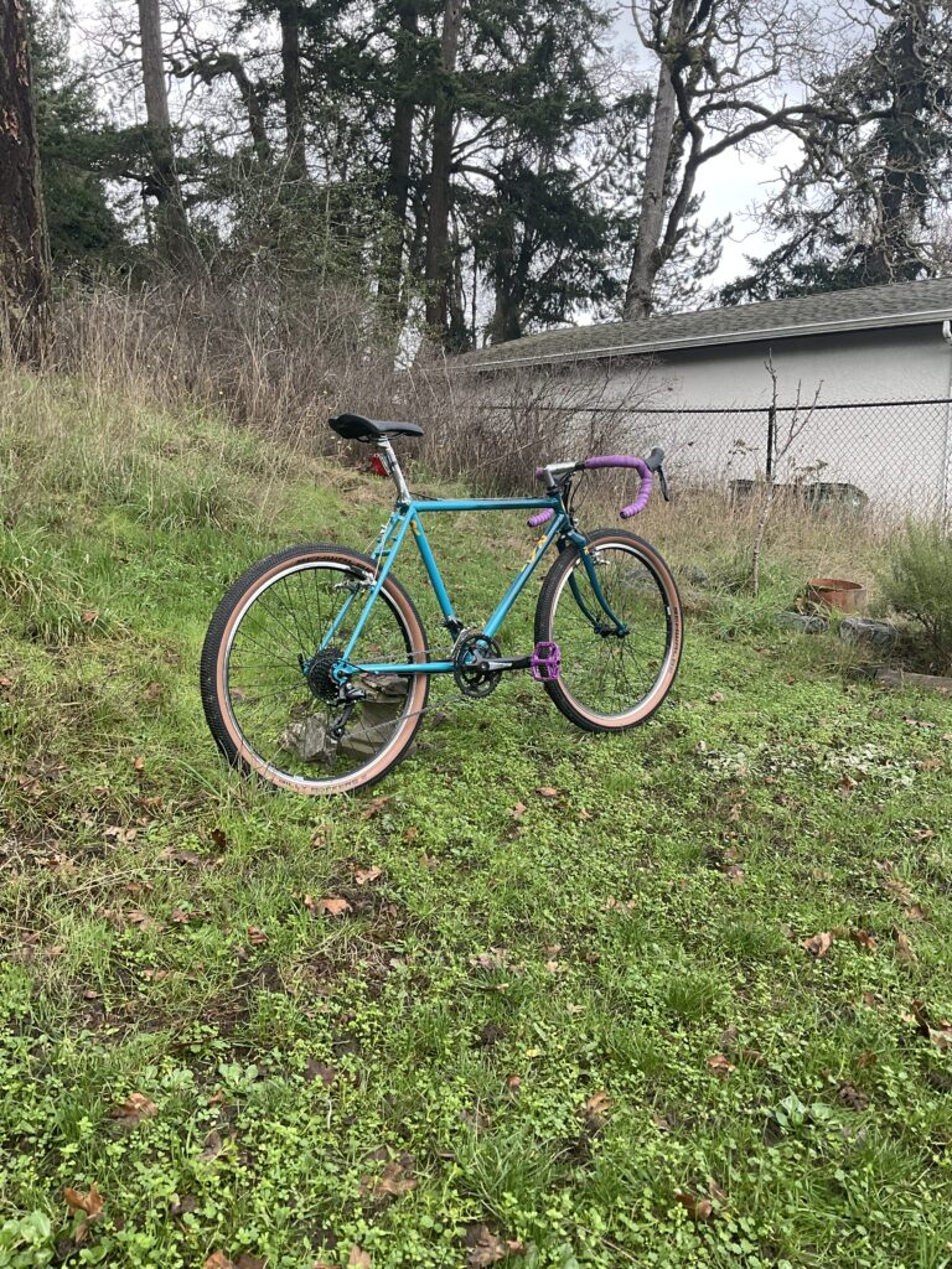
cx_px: 476
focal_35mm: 29
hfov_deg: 48.2
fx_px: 1063
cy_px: 634
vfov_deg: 61.7
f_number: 1.8
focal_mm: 3
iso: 25
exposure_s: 1/120
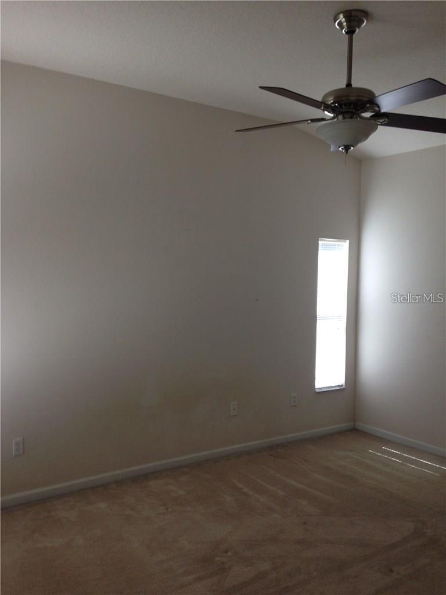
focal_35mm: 33
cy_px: 298
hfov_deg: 42.9
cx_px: 223
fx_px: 567
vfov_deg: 55.4
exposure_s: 1/60
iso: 64
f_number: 2.4
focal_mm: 4.12
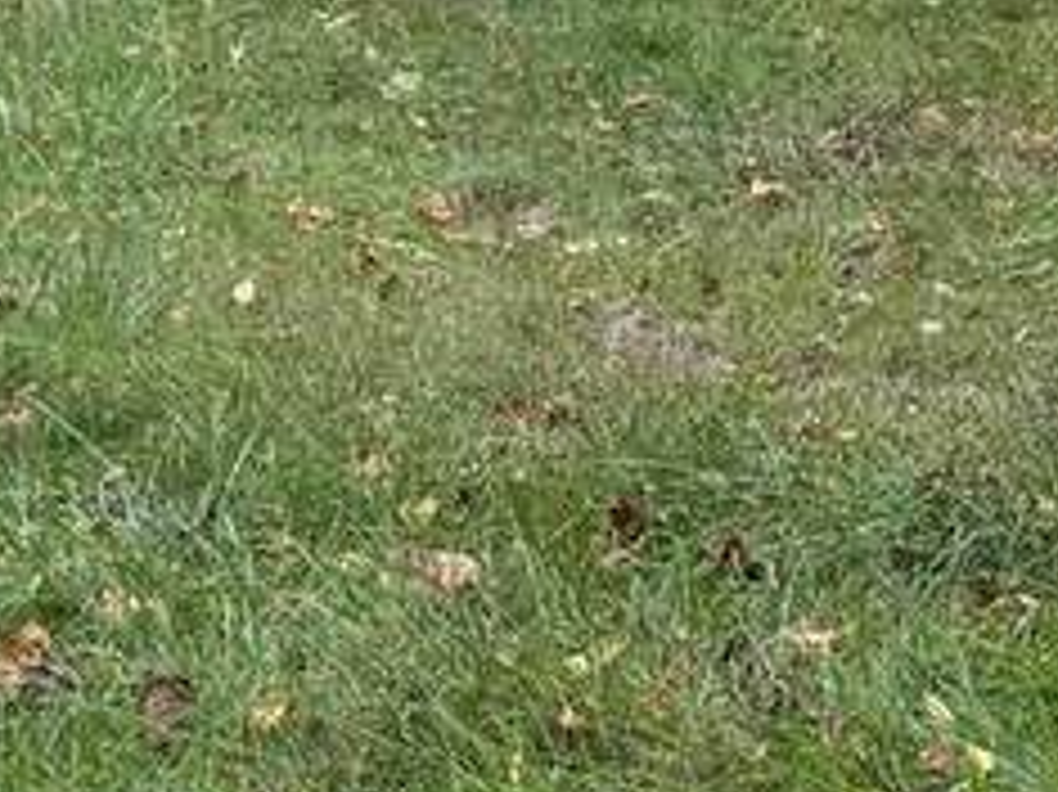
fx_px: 4002
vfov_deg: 10.3
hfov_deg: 13.6
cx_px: 1850
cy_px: -873
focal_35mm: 131
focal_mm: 6.76
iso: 100
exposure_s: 1/878
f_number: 1.78
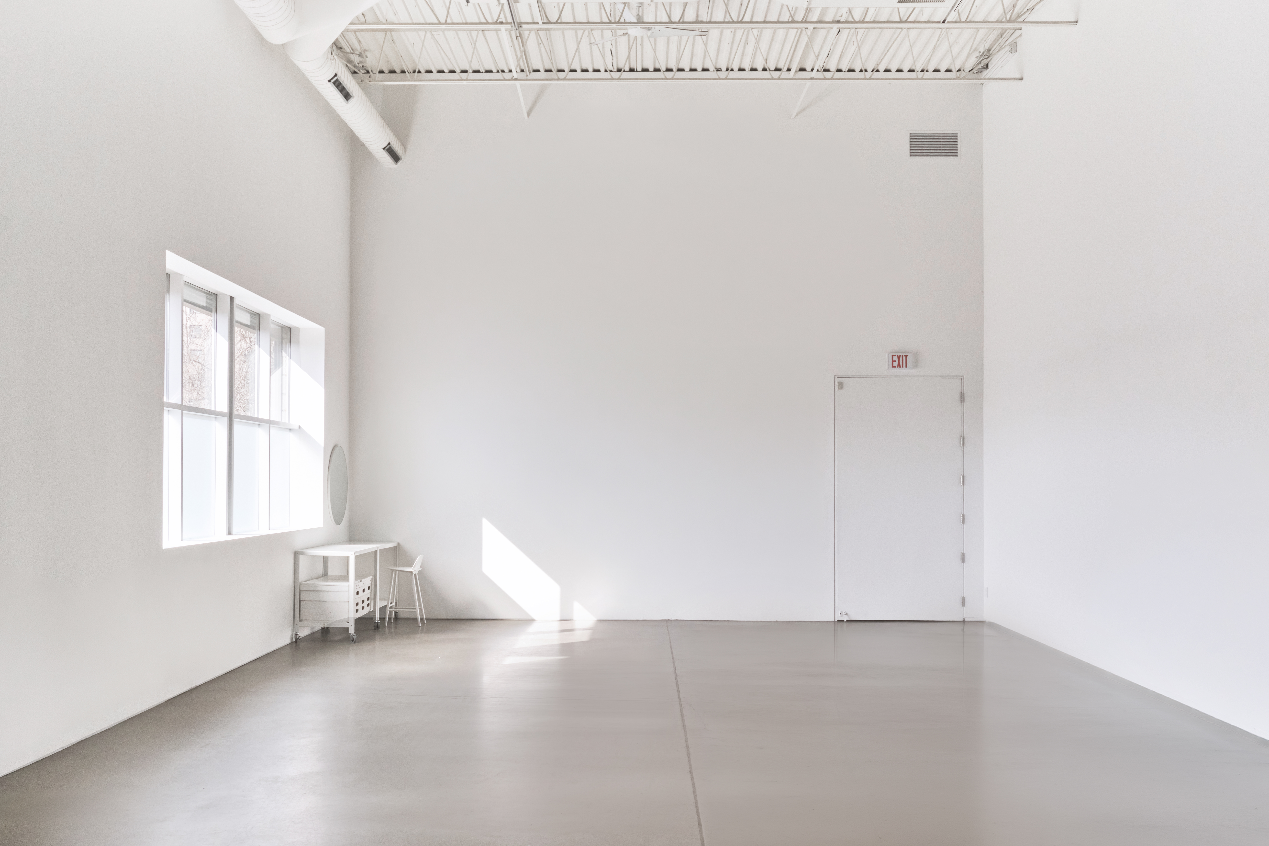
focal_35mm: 35
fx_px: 1234
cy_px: 423
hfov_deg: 54.4
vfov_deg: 37.9
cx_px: 634
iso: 640
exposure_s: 1/180
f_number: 9
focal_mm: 23
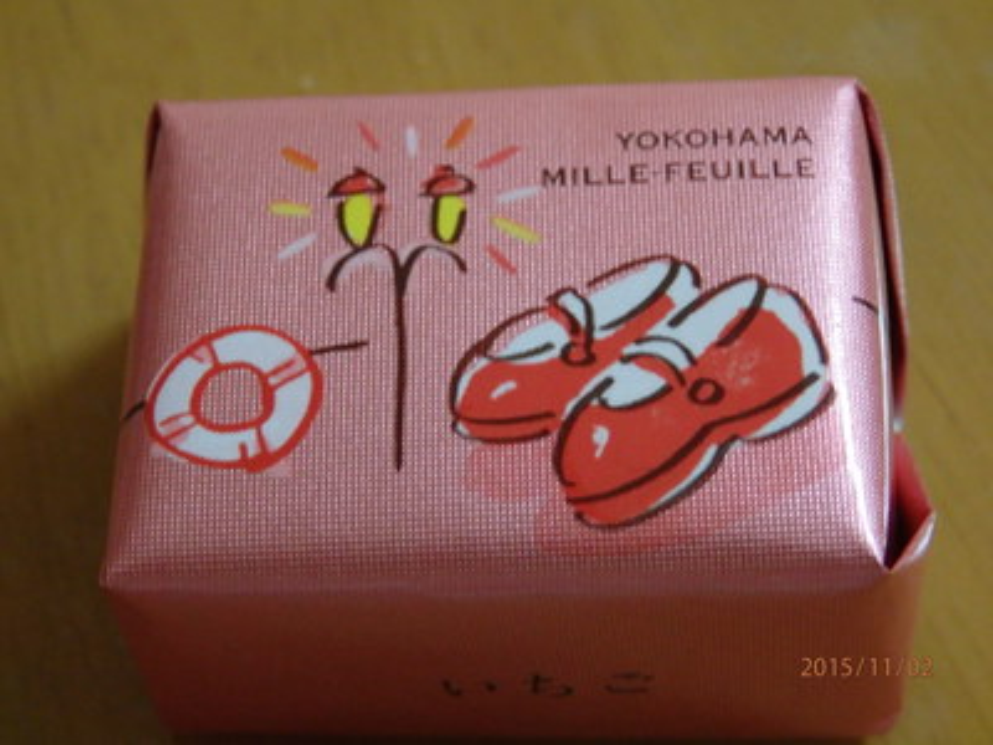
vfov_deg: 22.3
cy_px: 372
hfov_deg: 29.4
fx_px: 1893
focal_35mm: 66
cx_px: 496
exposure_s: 1/30
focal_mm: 11.9
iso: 1000
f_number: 4.4
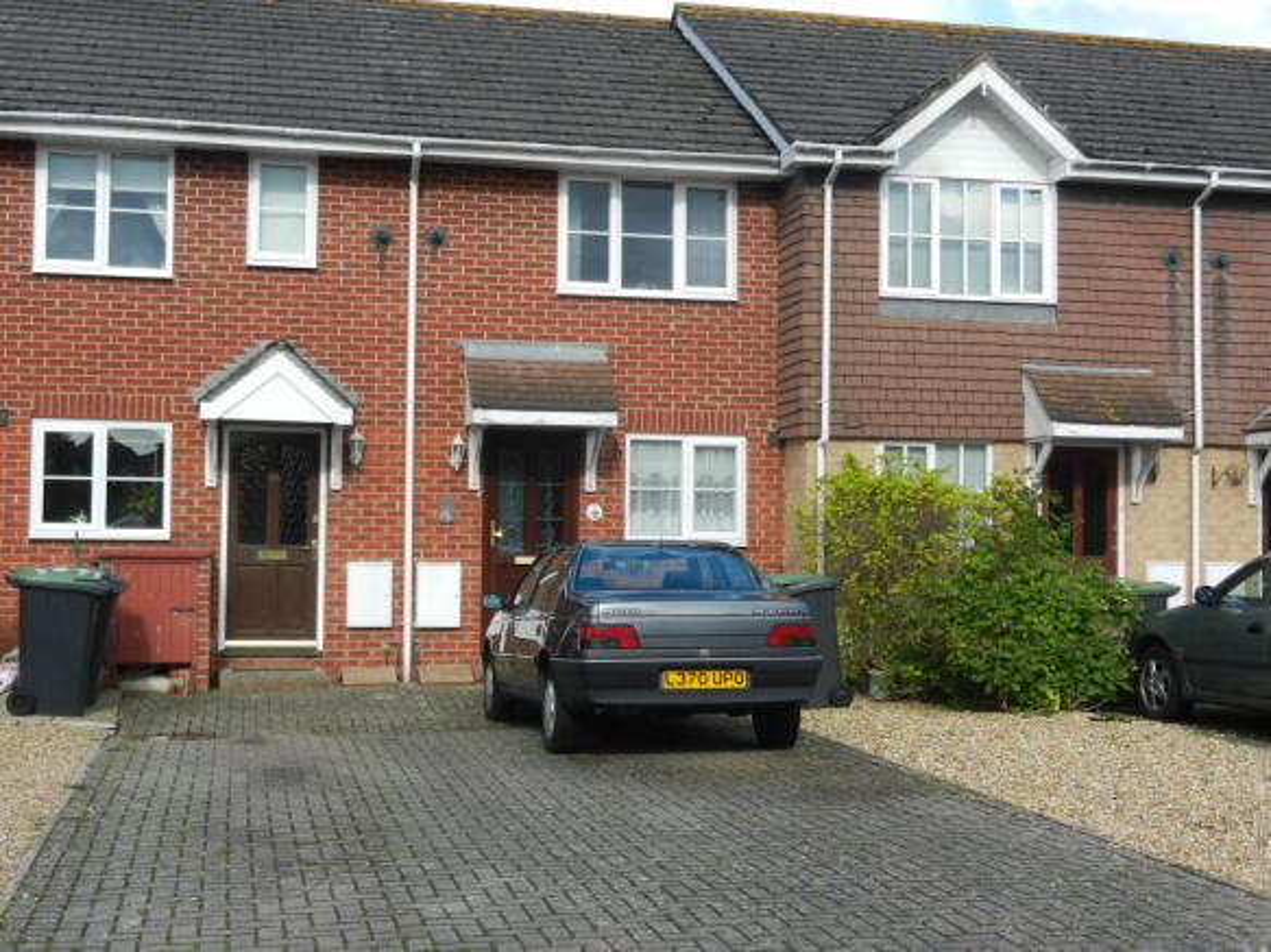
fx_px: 1652
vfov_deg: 32.2
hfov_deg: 42.1
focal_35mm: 45
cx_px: 636
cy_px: 476
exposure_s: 1/400
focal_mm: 8.2
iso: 160
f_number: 4.2
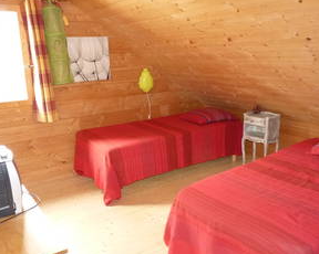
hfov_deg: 54.2
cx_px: 157
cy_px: 135
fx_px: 311
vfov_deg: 44.5
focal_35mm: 33
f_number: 2.8
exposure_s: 1/30
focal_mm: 4.8
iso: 400
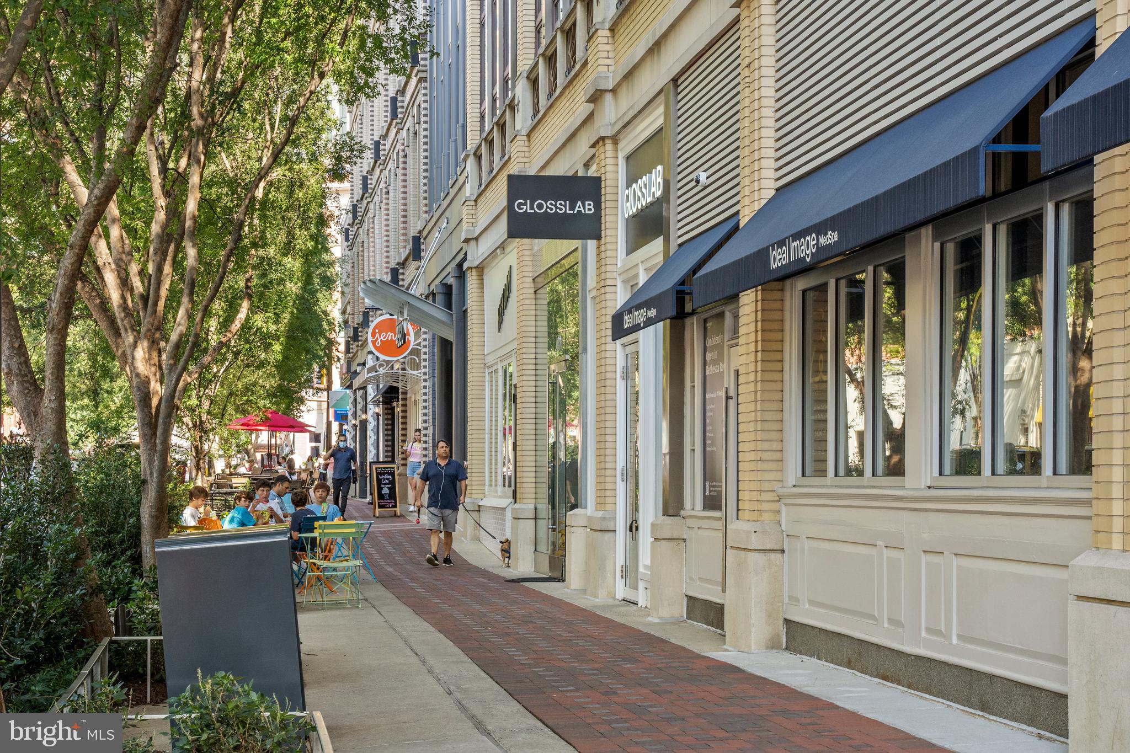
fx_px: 1663
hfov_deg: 37.5
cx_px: 565
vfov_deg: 25.5
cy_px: 376
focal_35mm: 53
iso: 640
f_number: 11
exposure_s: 1/100
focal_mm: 53
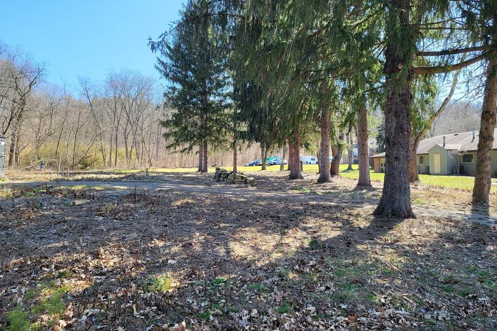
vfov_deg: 46.3
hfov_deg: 65.5
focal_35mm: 28
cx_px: 251
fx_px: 386
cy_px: 151
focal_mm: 4.25
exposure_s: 1/654
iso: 50
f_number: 1.8
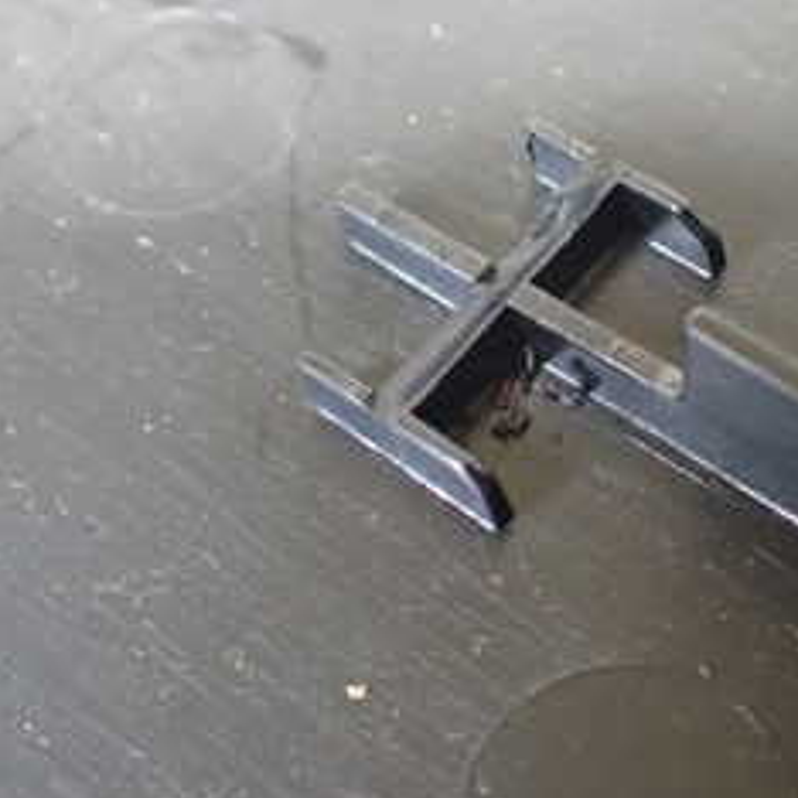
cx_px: 576
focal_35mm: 68
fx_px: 1774
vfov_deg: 25.3
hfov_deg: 25.1
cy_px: 300
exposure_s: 1/80
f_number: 2.3
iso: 800
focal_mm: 5.4
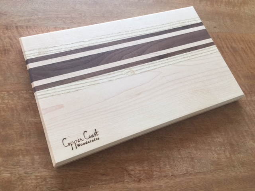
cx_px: 128
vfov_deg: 48.2
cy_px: 96
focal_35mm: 29
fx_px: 214
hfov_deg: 61.7
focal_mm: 4.15
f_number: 2.2
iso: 32
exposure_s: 1/33
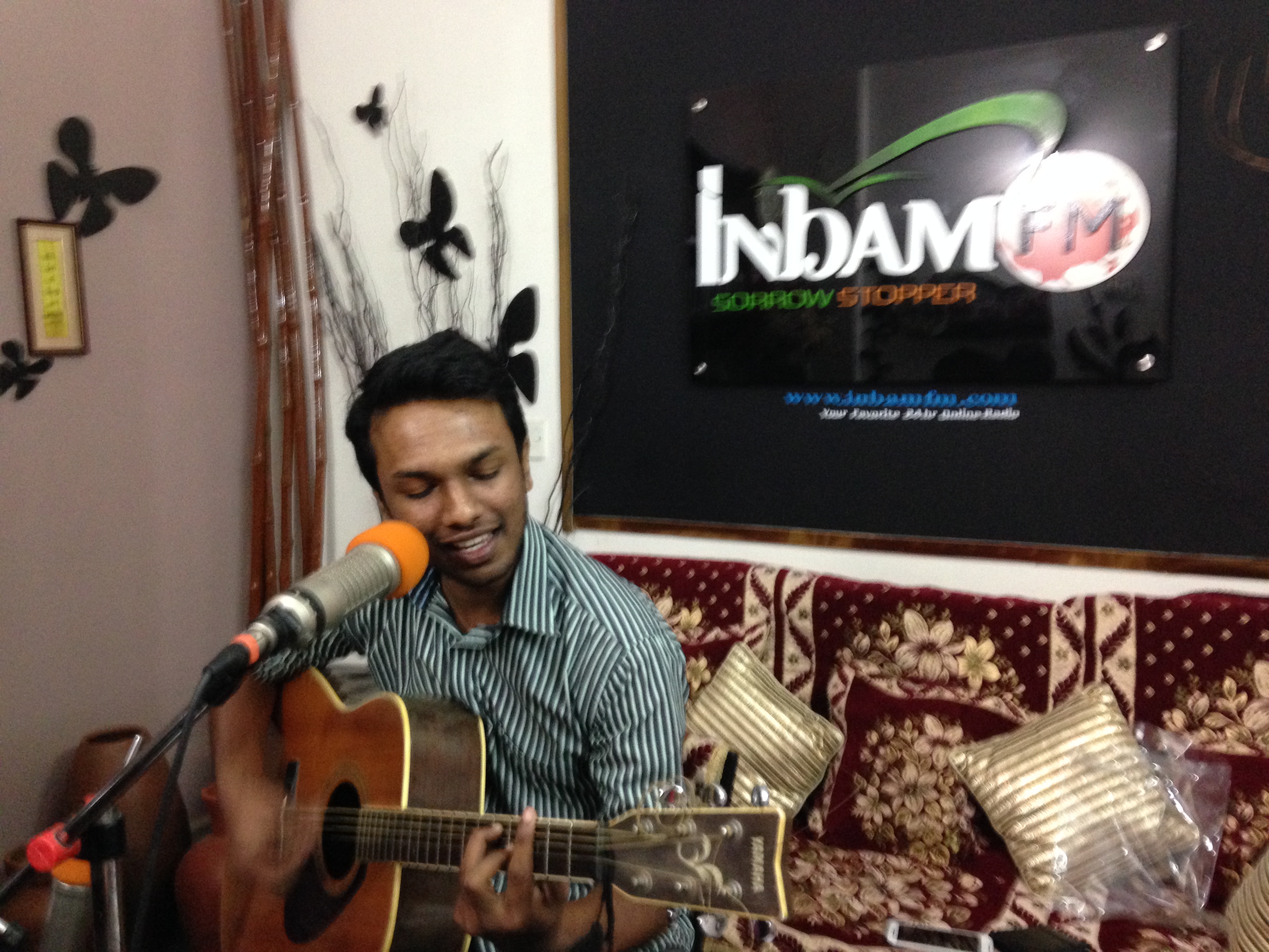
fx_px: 1210
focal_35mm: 33
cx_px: 634
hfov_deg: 55.4
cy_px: 476
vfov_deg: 42.9
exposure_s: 1/17
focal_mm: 4.12
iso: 320
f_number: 2.4
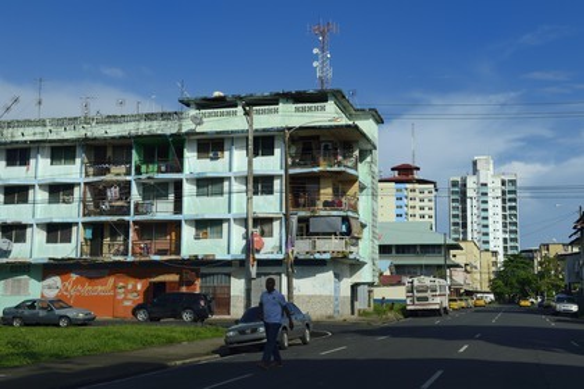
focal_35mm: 48
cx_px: 292
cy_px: 194
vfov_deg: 28.1
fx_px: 779
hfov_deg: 41.1
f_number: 14
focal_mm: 48
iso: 200
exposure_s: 1/320
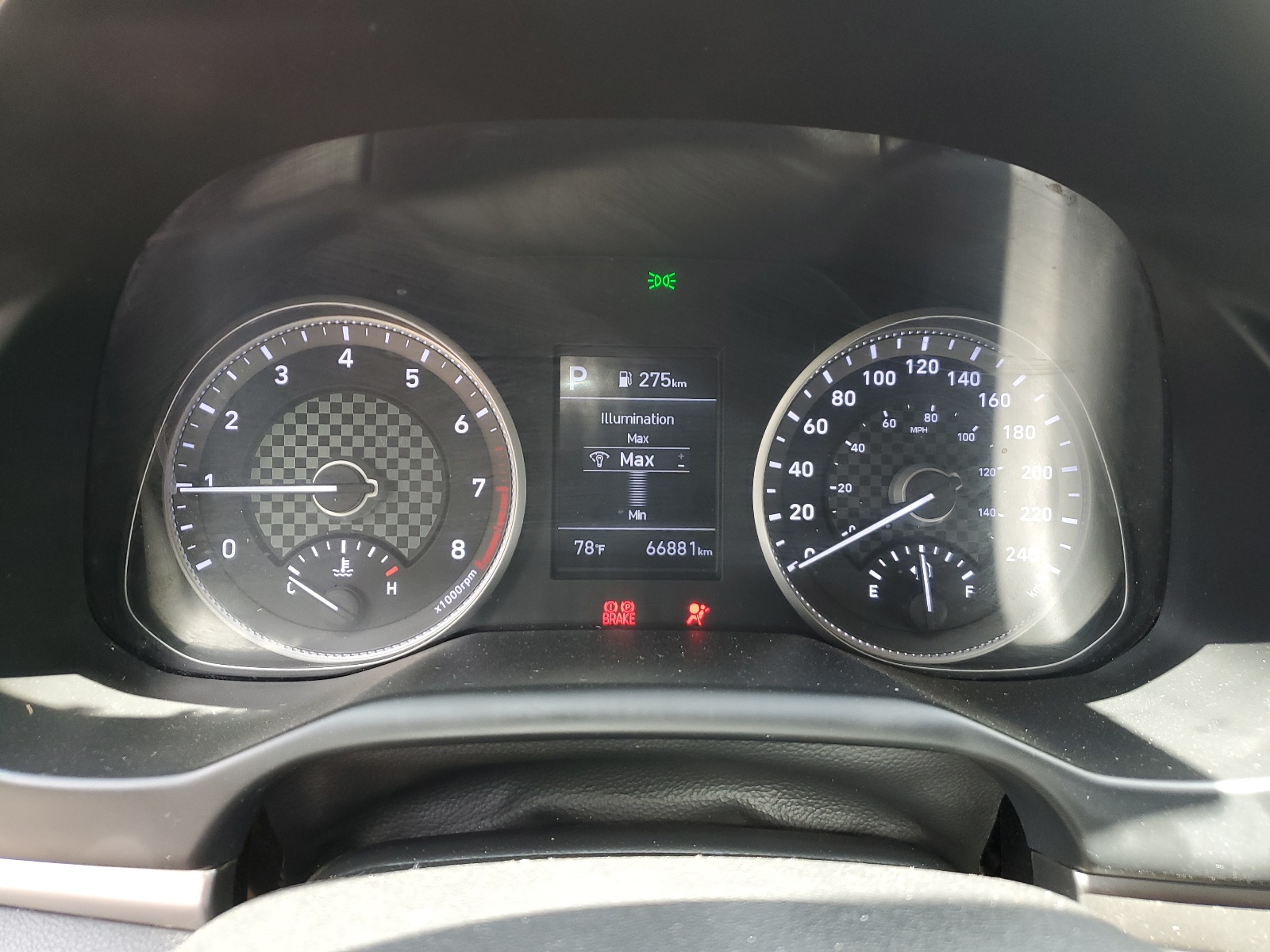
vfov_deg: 53.1
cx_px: 635
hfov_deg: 67.3
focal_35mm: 26
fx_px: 954
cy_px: 476
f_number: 1.5
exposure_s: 1/60.2
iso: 72
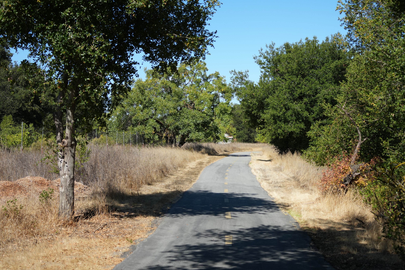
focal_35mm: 62
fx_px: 697
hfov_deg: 32.3
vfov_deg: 21.9
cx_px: 234
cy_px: 141
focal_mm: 50
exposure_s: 1/2500
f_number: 4.5
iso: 400
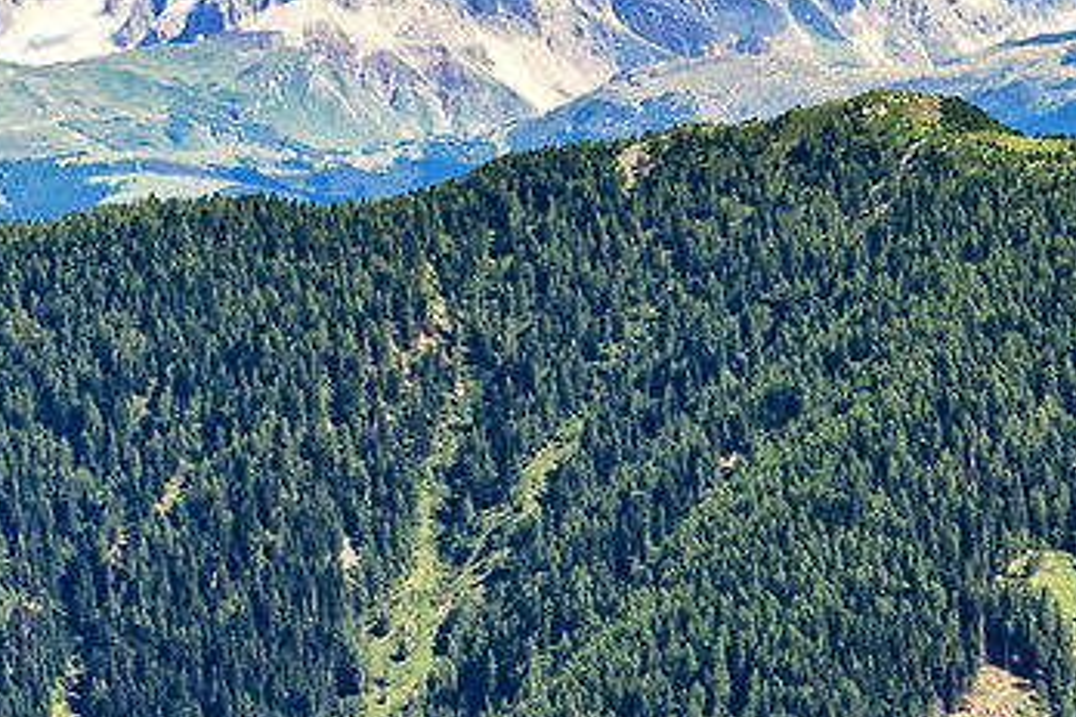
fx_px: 8249
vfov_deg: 5.0
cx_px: 1731
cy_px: 83
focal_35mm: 276
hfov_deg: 7.3
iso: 100
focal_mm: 40
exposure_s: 1/80
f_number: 18
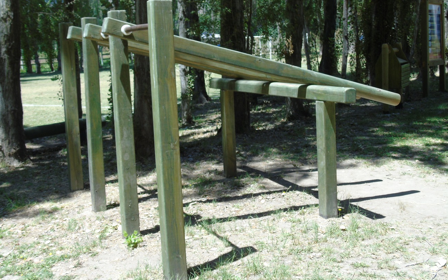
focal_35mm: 49
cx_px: 224
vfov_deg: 26.3
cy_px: 127
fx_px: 598
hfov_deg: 41.1
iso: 80
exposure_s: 1/250
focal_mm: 8.2
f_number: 4.1
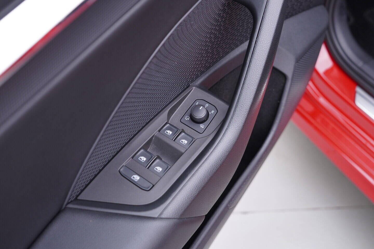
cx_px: 187
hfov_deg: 53.1
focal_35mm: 36
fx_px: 374
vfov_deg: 36.9
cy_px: 124
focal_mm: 24
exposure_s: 1/40
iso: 200
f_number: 2.8
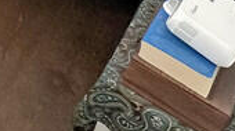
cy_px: -248
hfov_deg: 17.9
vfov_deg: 10.1
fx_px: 572
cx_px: -203
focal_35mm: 92
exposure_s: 1/99
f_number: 2.2
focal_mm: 2.22
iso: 160
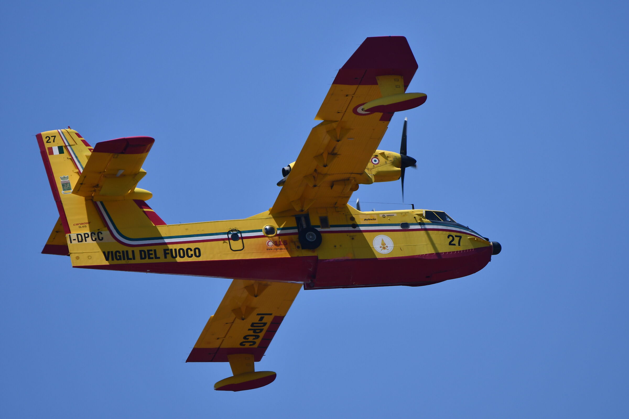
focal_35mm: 750
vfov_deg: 1.8
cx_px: 314
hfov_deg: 2.7
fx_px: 13103
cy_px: 210
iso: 100
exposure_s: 1/1250
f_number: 6.3
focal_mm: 500
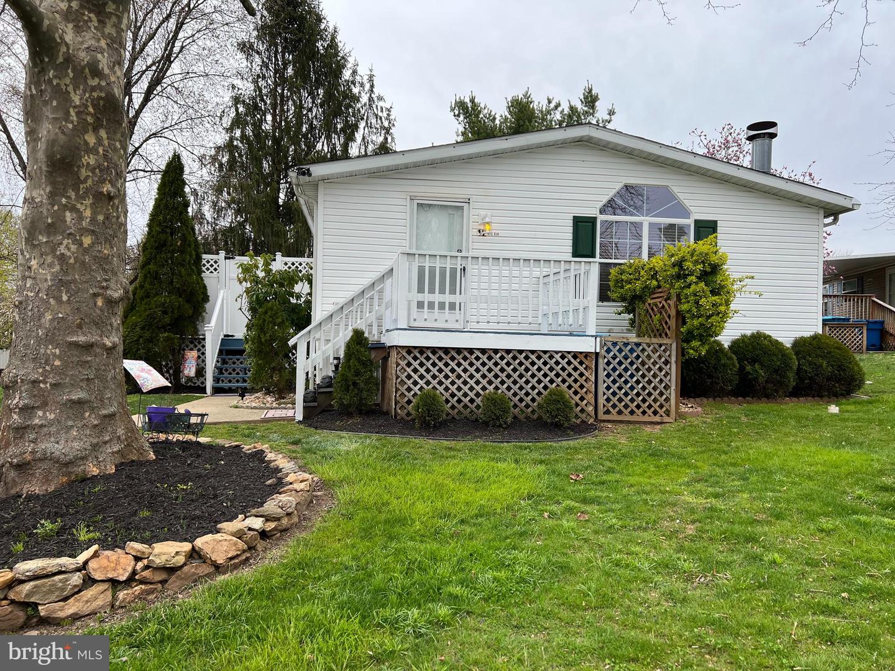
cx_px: 448
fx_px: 672
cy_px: 336
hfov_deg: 67.3
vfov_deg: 53.1
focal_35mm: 26
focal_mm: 5.7
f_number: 1.5
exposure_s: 1/1135
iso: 50
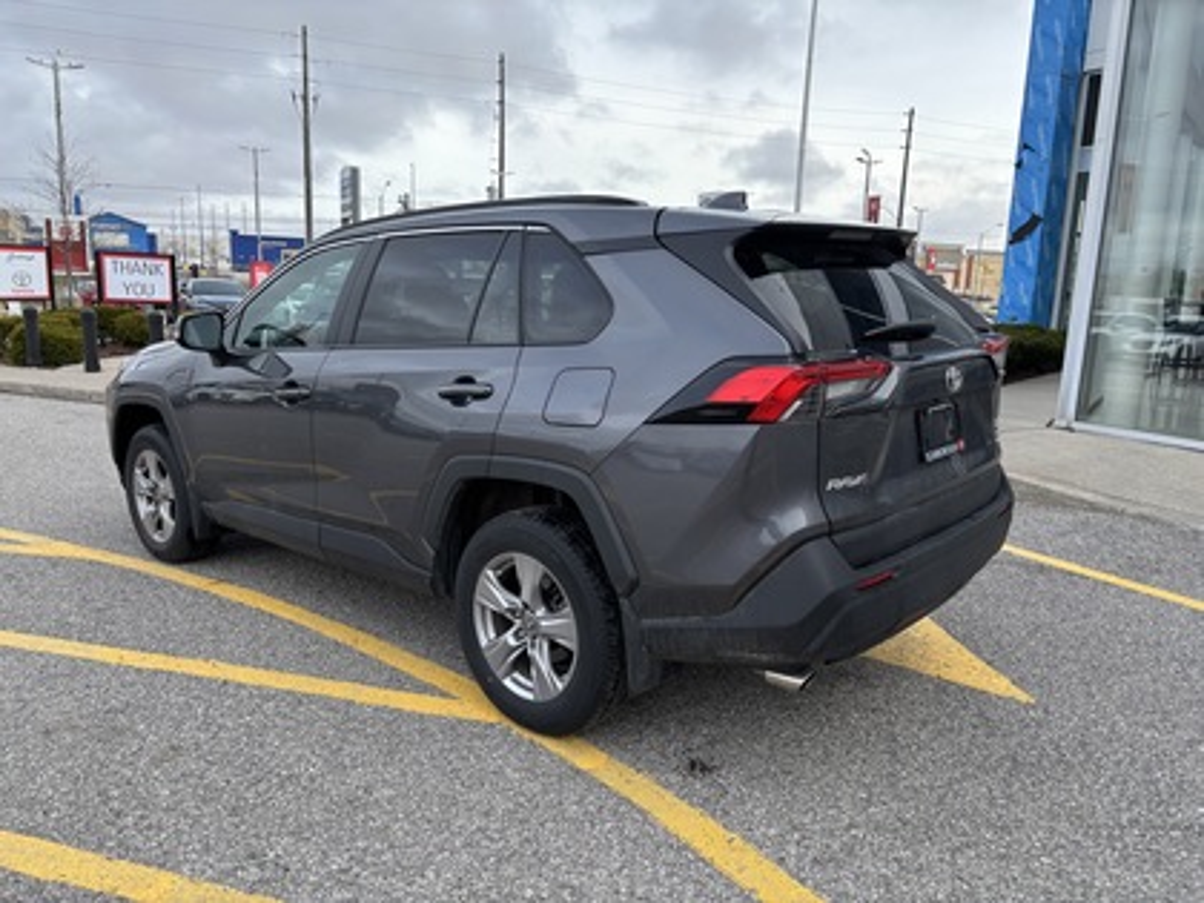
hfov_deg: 67.3
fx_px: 904
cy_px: 452
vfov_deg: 53.1
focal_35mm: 26
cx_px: 602
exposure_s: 1/927
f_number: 1.6
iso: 50
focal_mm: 5.96
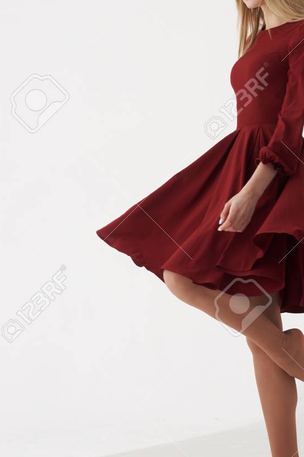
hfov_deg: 10.2
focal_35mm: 134
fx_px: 1699
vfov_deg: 15.3
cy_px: 201
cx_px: 220
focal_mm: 85
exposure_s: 1/125
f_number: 8
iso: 200
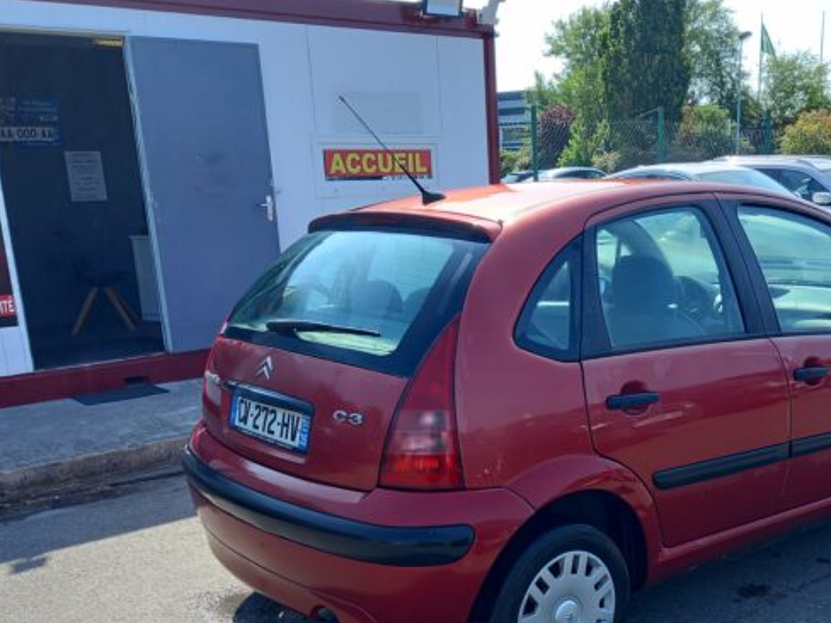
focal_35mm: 41
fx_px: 984
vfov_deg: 34.7
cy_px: 437
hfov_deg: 45.3
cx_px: 536
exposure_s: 1/187
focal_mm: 4.6
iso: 25
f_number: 2
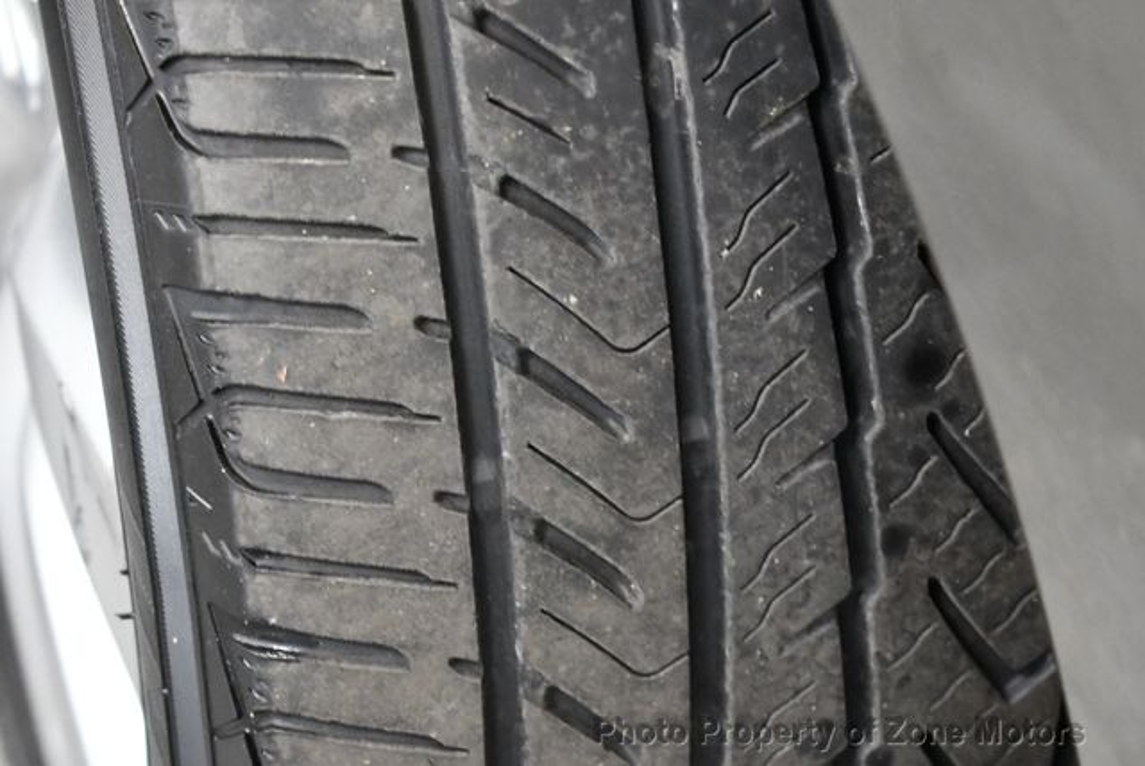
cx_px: 572
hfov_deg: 18.6
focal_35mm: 110
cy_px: 383
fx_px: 3502
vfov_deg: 12.5
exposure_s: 1/60
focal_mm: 55
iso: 5000
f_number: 5.6
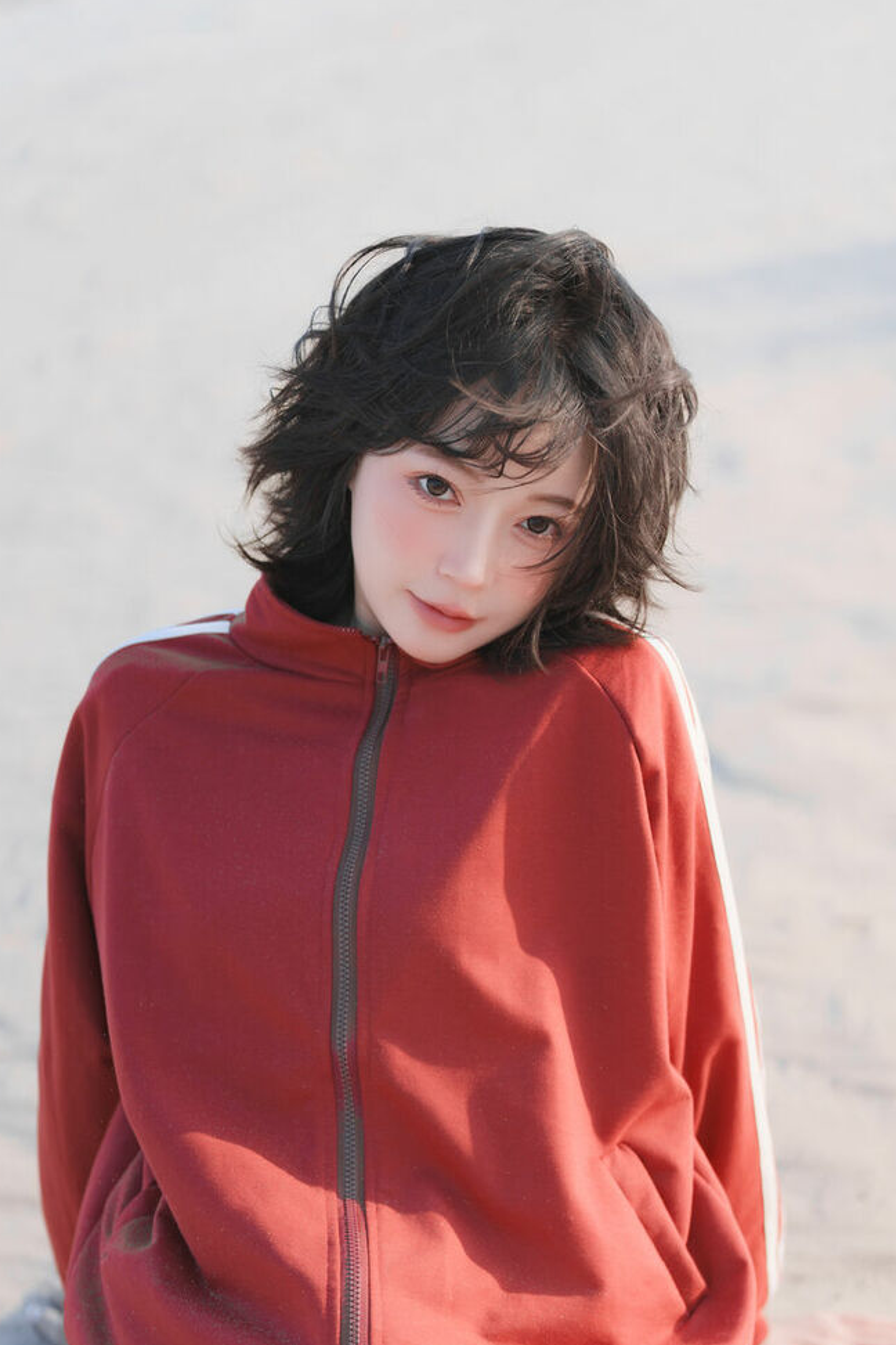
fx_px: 3024
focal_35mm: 81
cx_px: 561
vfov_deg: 24.7
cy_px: 1061
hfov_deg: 16.8
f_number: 1.4
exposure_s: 1/5000
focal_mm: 50
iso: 100
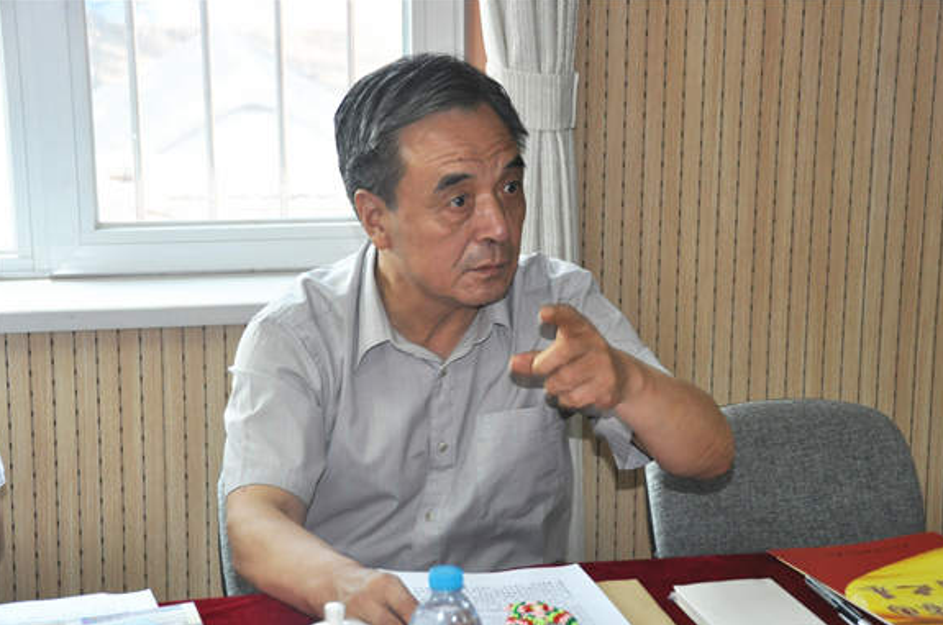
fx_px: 1882
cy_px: 323
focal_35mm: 72
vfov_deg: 18.8
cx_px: 484
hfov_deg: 28.1
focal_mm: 46
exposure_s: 1/100
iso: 800
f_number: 4.5
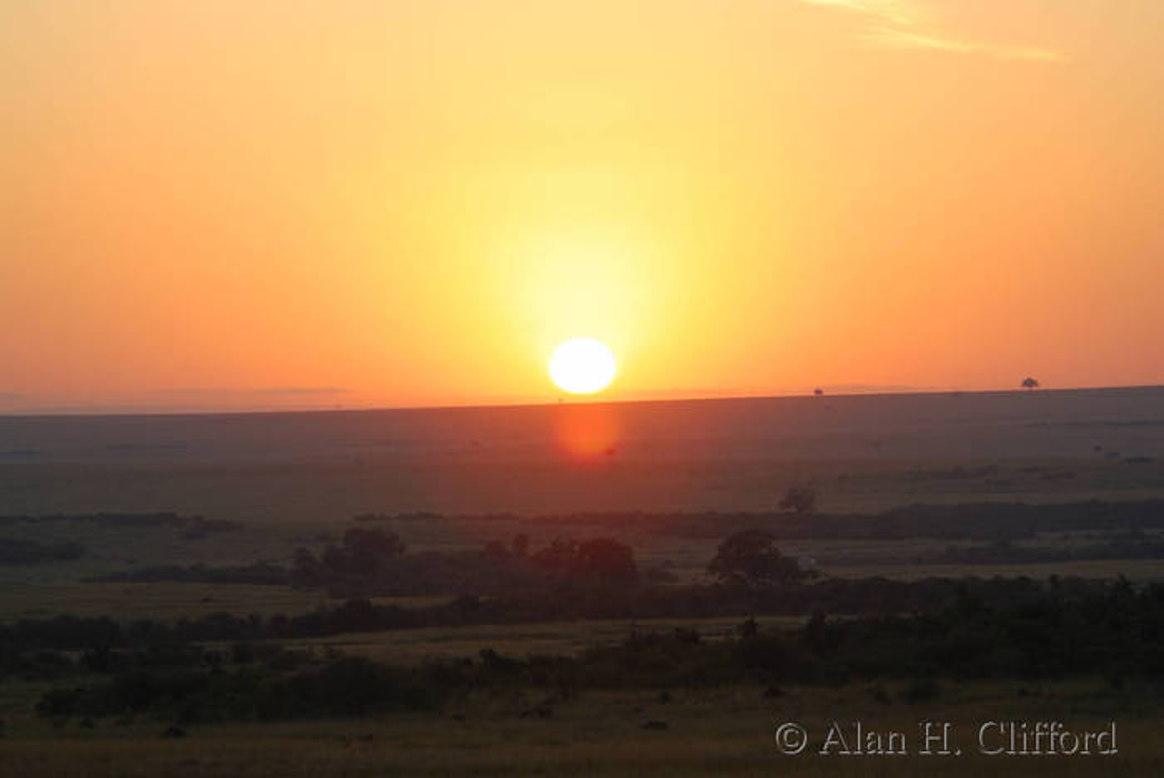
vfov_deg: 6.3
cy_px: 389
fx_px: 7038
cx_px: 582
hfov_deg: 9.5
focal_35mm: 218
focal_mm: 145
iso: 200
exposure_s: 1/250
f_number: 5
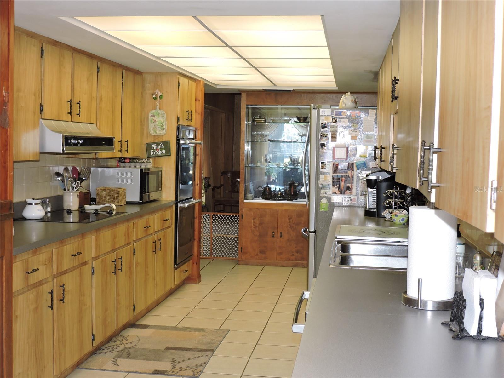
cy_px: 189
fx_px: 684
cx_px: 252
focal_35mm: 47
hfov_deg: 40.4
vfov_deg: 30.9
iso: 200
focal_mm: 8.4
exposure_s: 1/30
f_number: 3.5
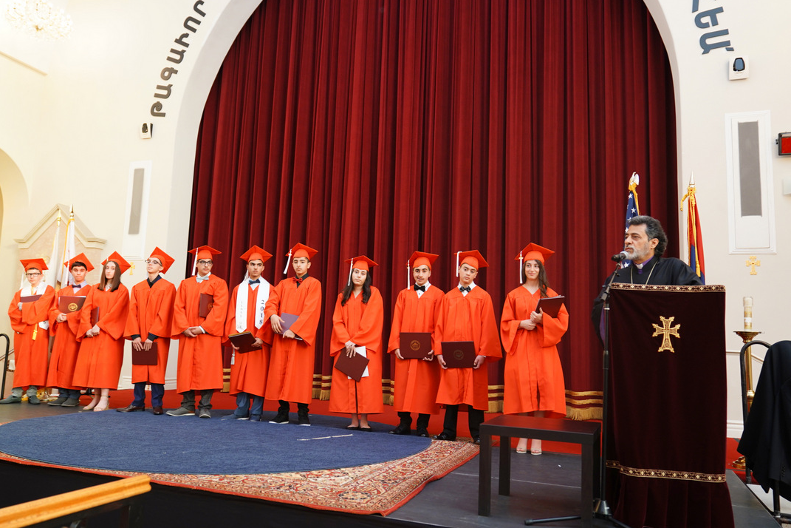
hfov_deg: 65.4
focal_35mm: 28
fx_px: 615
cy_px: 263
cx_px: 371
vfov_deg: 46.4
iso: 800
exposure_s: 1/100
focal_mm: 25
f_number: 2.8
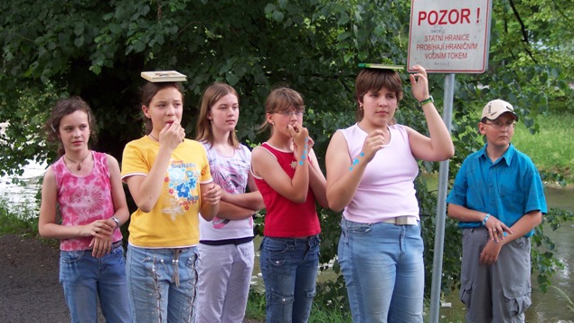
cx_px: 287
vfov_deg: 21.4
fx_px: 852
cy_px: 184
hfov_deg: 37.2
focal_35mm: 56
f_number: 3.4
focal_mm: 10.7
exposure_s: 1/180
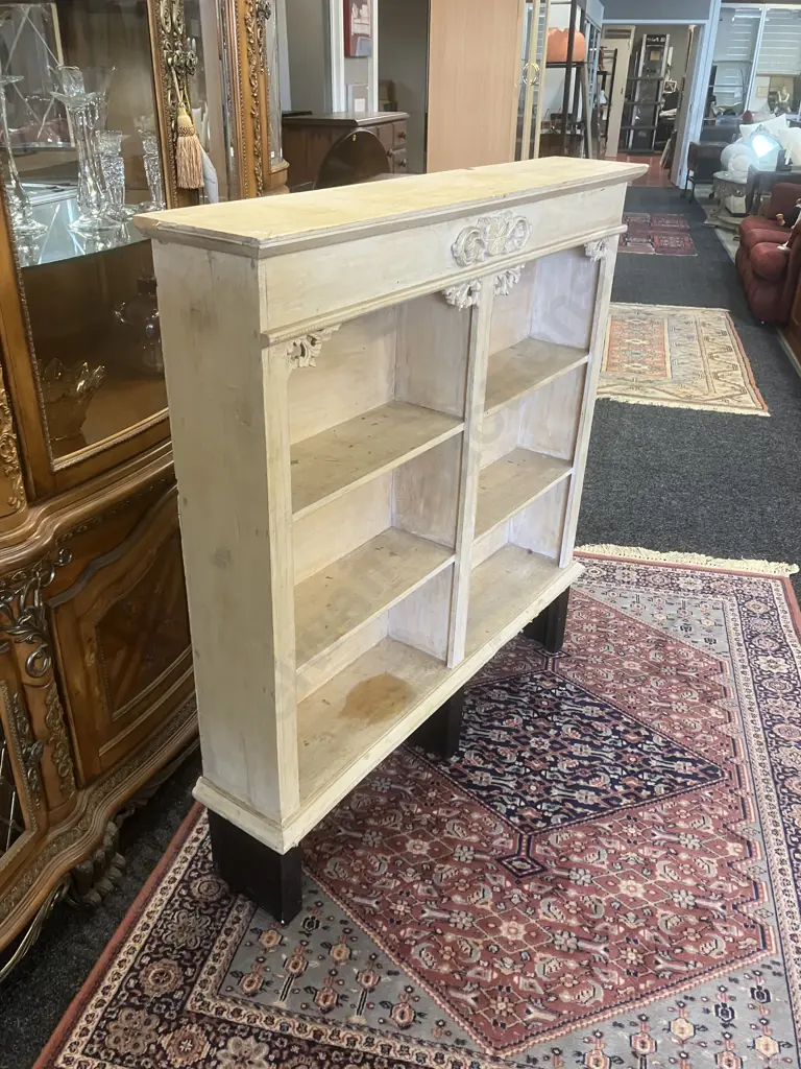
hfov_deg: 49.7
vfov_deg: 63.4
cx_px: 400
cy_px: 534
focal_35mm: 28
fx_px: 864
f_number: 1.8
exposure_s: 1/50
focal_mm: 3.99
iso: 160
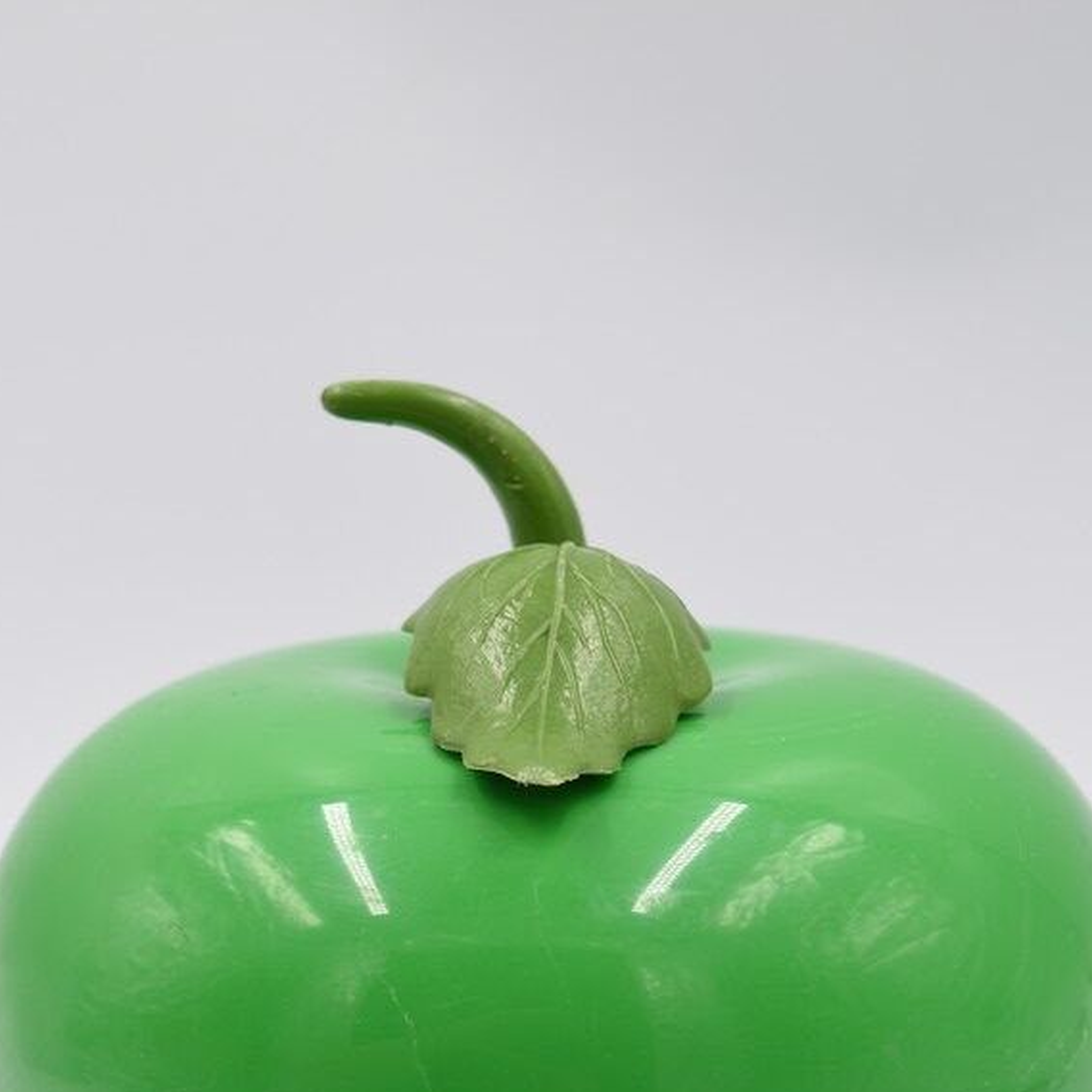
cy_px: 1134
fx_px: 3069
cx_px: 539
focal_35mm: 86
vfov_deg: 19.5
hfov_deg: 20.2
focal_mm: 32
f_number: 5.6
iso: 160
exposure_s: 1/125
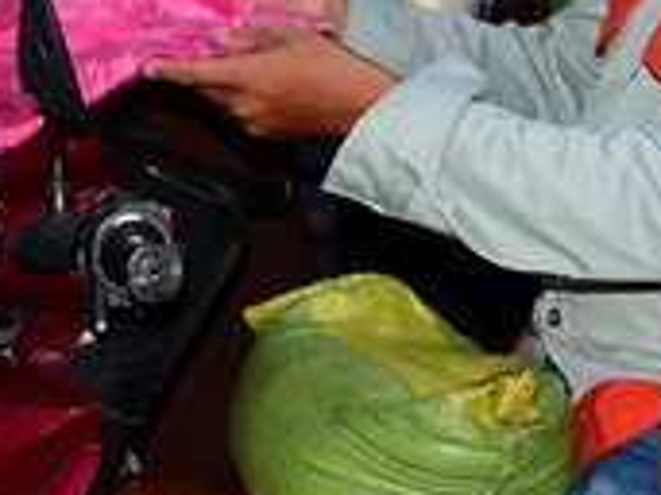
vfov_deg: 13.2
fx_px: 2099
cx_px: 429
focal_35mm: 110
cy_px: -62
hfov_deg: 17.9
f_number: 4
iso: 320
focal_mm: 30
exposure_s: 1/60
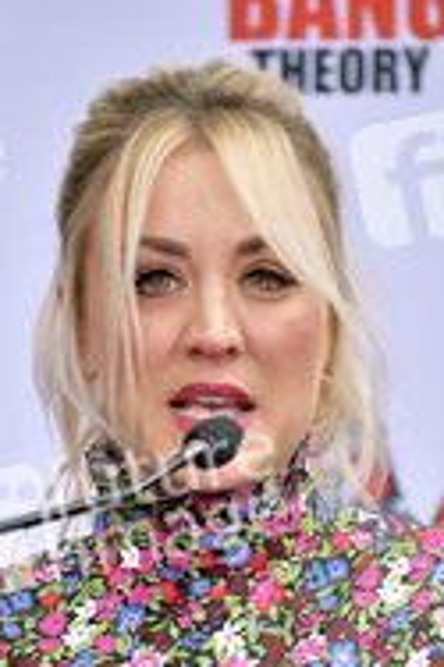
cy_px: 695
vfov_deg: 3.2
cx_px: 211
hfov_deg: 2.1
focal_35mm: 640
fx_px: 11861
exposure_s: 1/250
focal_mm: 300
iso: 160
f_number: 5.6
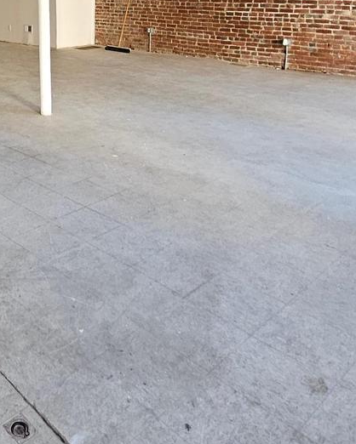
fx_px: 461
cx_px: 9
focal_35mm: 35
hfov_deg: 38.1
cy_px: 69
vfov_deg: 47.7
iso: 160
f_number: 2.2
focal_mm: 1.74
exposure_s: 1/60
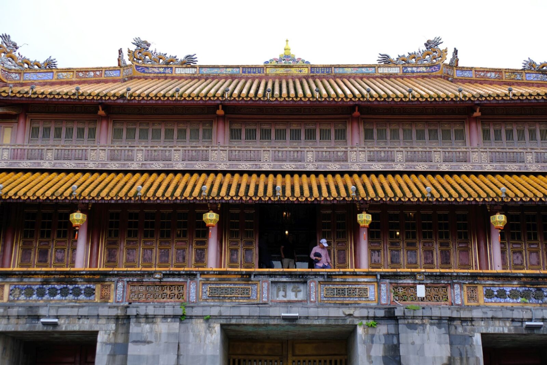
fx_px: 745
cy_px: 182
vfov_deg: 27.5
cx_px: 274
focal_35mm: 49
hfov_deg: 40.3
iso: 160
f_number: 5.6
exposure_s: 1/250
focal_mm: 32.6
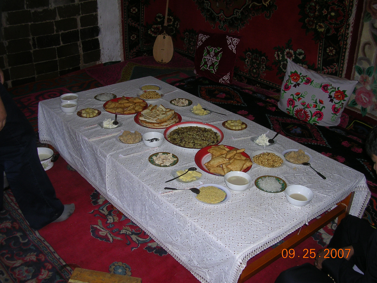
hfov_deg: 49.0
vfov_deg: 37.7
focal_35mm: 38
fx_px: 414
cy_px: 142
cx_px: 188
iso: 50
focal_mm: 5.8
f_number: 2.8
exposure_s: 1/60.1
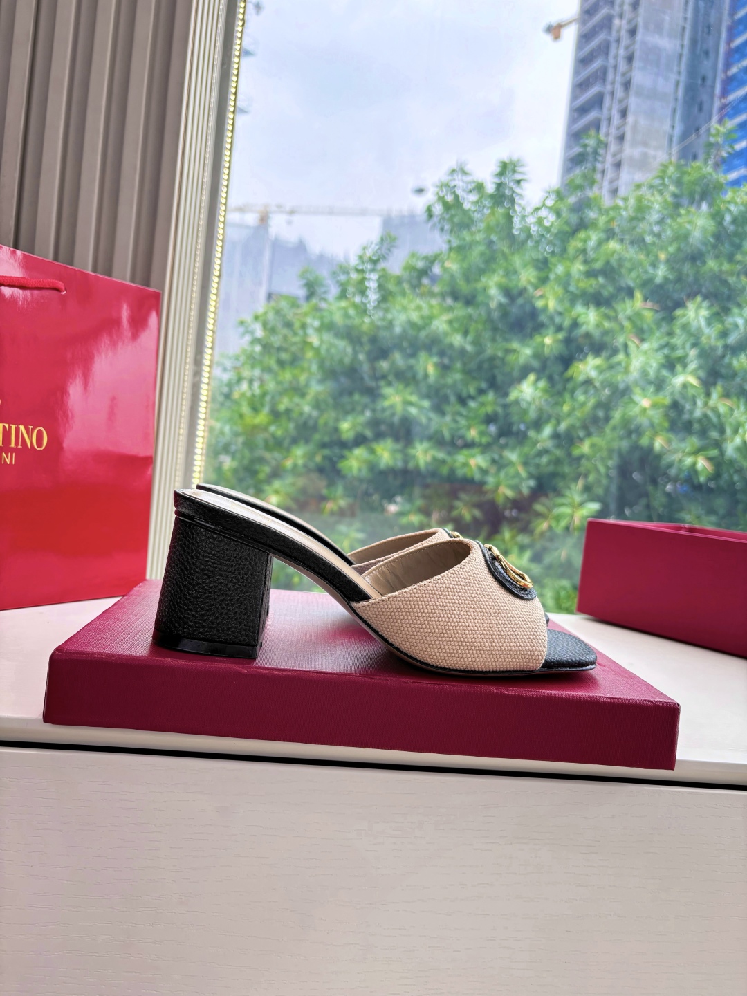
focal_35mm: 26
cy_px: 498
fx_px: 748
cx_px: 374
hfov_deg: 53.1
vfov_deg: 67.3
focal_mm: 5.96
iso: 50
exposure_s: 1/322
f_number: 1.6
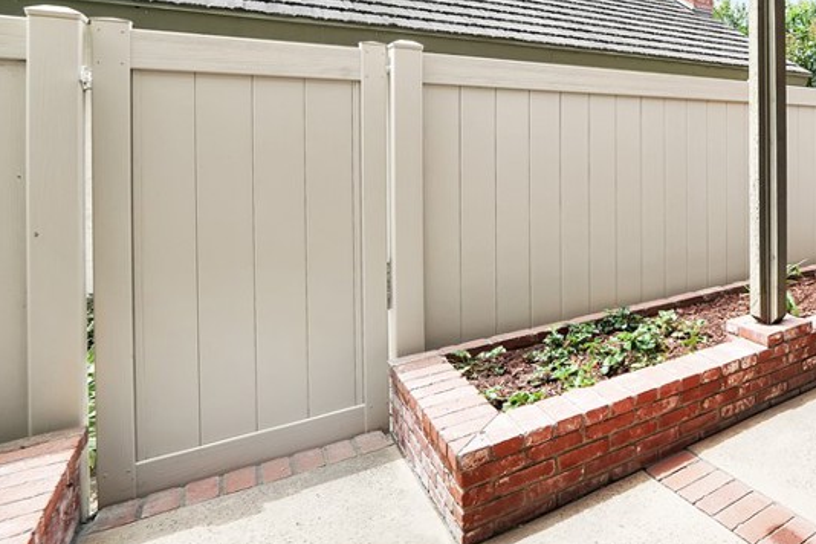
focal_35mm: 23
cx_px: 729
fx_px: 521
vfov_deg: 51.2
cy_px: 99
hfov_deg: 63.9
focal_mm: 12
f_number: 11
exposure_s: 1/50
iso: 100
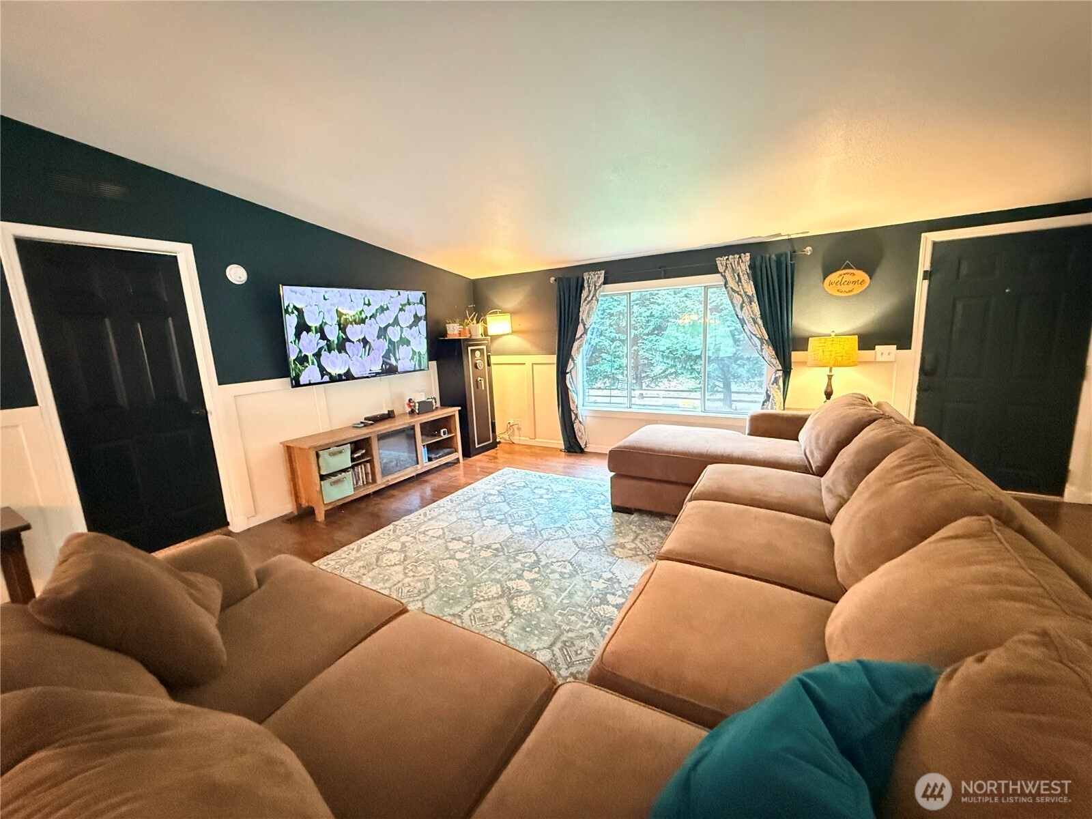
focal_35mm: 14
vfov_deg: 85.7
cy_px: 410
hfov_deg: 102.1
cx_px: 546
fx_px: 442
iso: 2500
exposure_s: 1/17
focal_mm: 2.22
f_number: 2.2
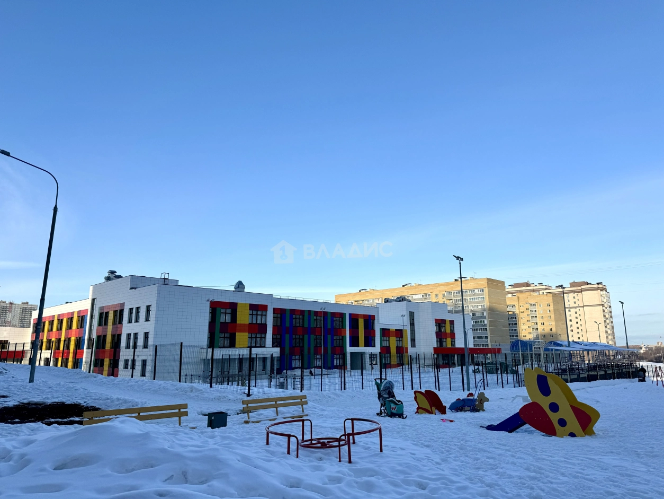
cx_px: 332
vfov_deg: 56.8
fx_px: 460
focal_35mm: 24
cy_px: 250
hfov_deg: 71.6
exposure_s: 1/3802
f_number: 1.78
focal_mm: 6.86
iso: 80
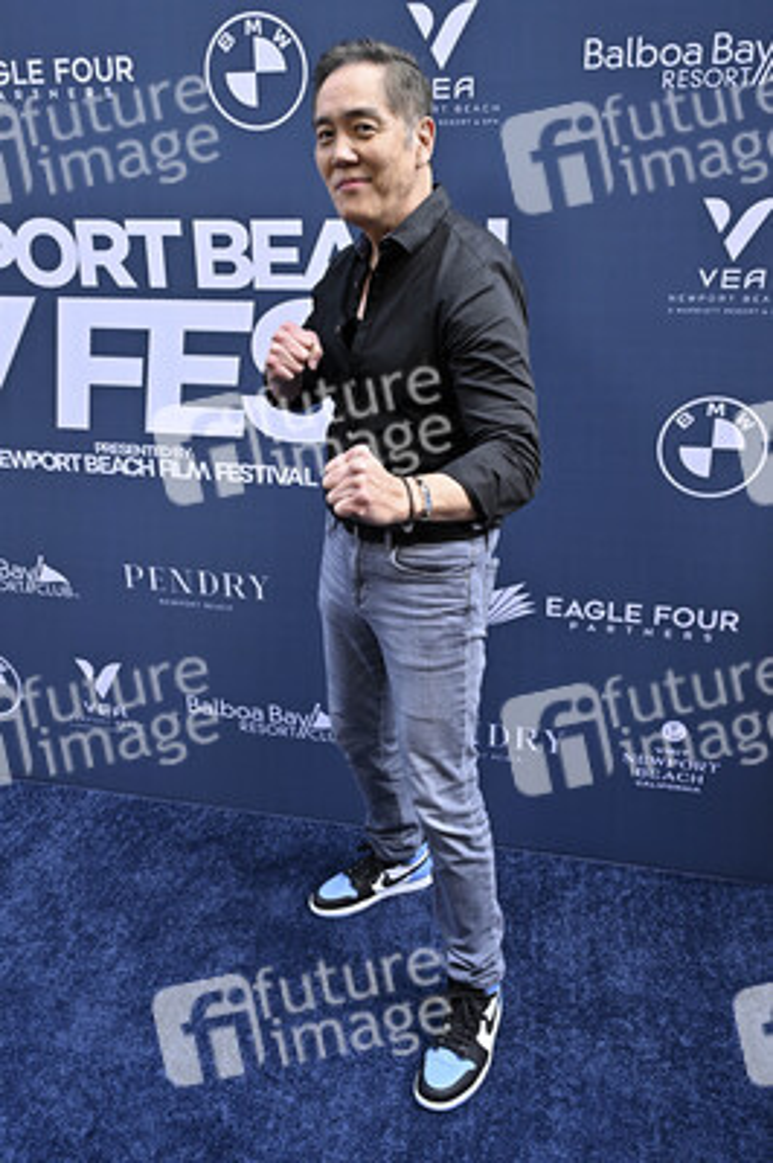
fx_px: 968
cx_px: 386
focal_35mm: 30
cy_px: 582
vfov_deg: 62.0
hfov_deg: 43.5
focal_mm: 30
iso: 800
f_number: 7.1
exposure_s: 1/320
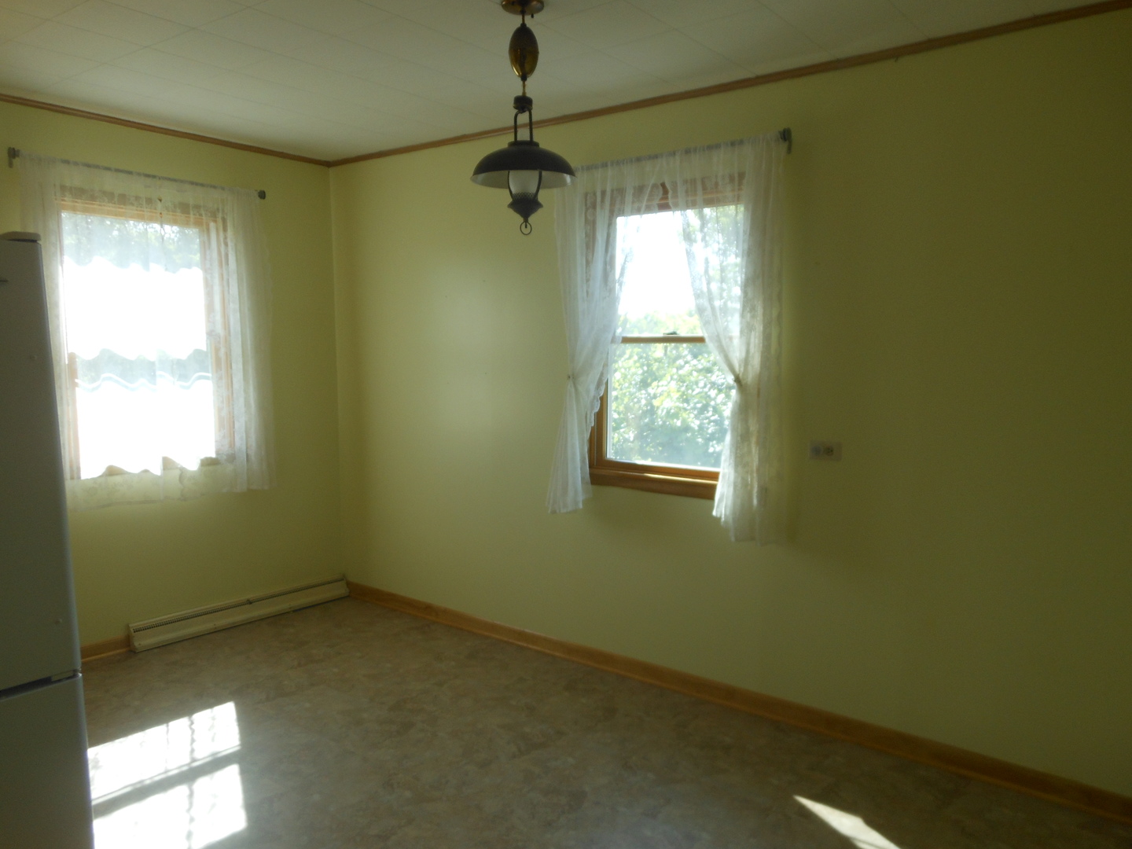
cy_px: 424
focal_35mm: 25
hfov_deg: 69.4
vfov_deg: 54.9
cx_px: 566
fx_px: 818
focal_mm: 4.5
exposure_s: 1/80
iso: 80
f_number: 3.2
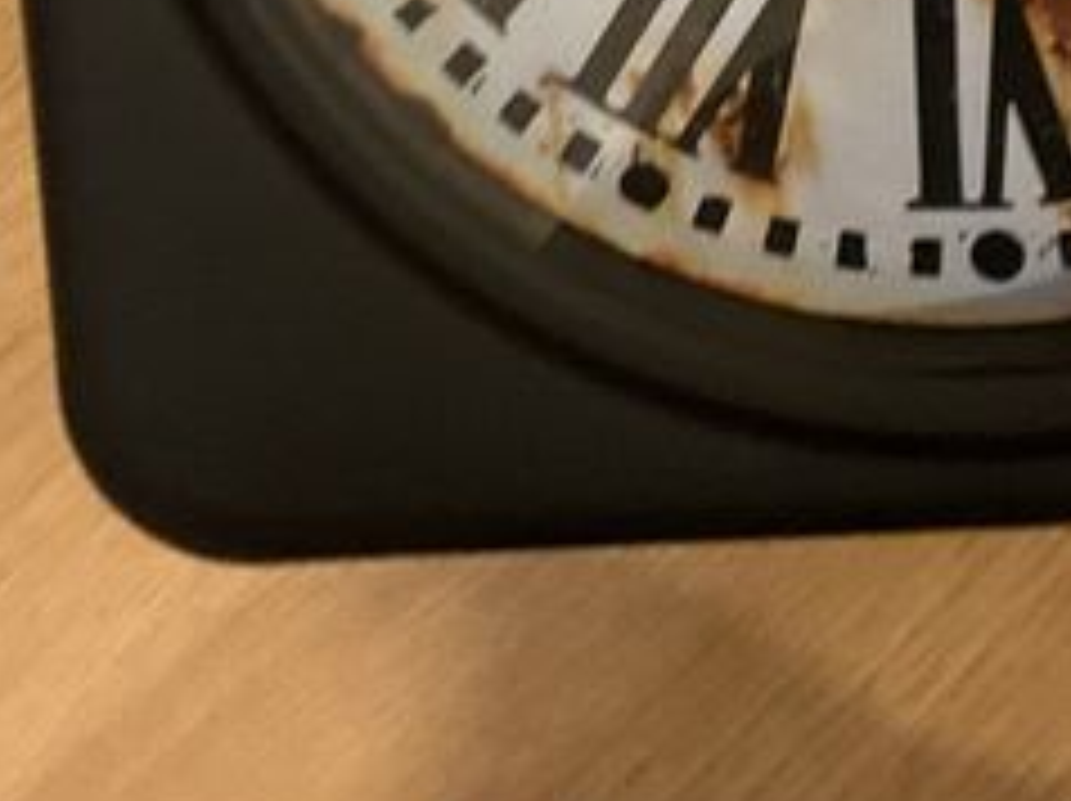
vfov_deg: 11.3
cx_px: 644
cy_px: -616
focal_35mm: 122
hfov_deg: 16.2
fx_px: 3771
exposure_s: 1/25
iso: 400
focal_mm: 3
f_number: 1.8
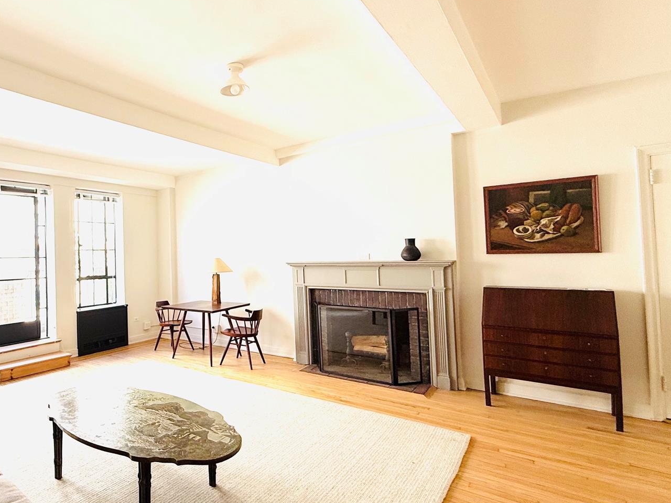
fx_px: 407
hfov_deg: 74.7
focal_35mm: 21
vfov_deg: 63.4
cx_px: 189
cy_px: 244
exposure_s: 1/141
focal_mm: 2.22
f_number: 2.2
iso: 64
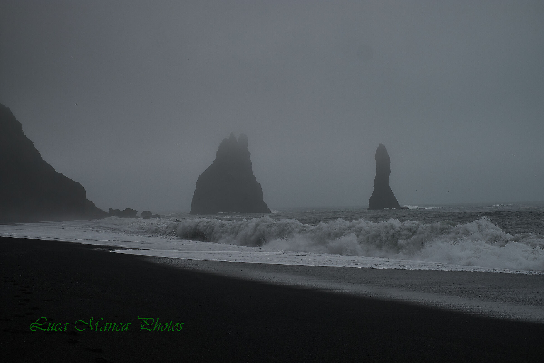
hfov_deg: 37.5
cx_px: 272
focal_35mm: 53
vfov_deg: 25.5
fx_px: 801
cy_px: 182
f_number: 5.6
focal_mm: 35
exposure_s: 1/350
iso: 400
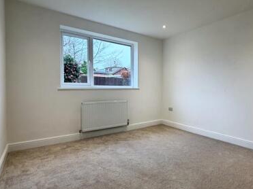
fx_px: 161
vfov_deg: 61.1
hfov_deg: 74.9
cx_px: 160
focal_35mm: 22
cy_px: 93
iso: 160
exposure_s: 1/100
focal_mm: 2.22
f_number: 2.2
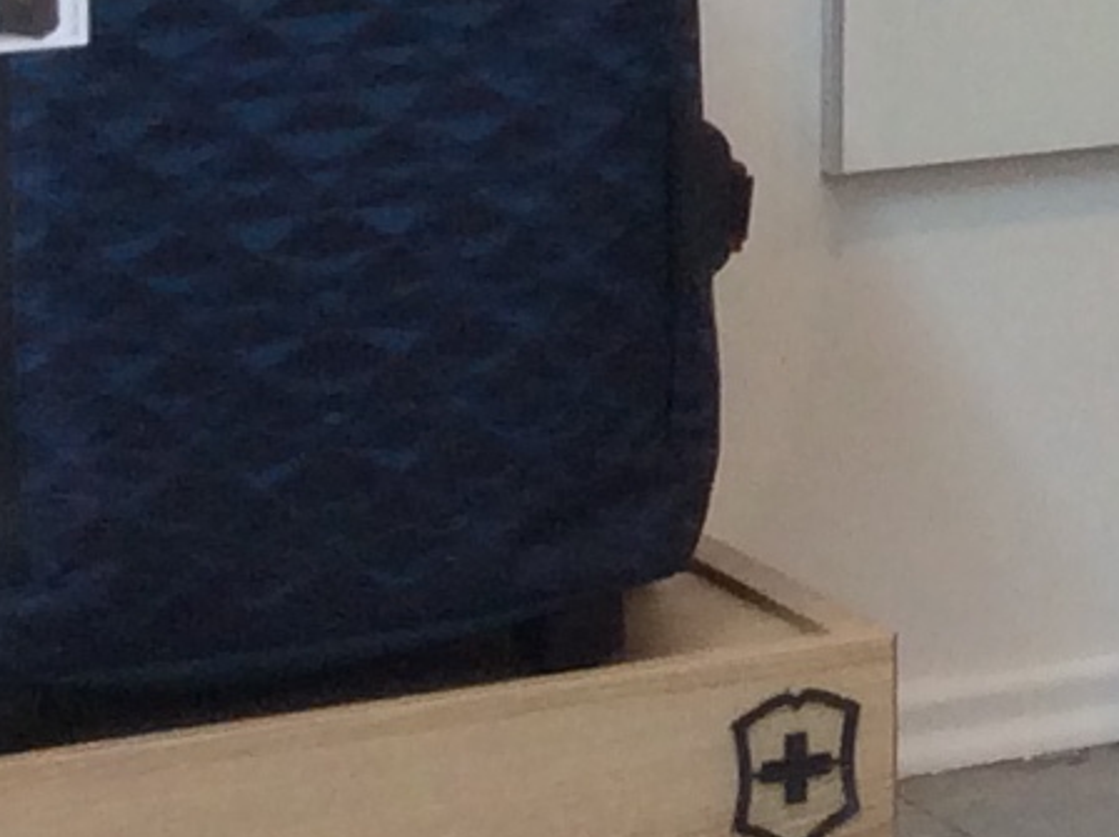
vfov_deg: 7.4
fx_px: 5974
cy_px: -1287
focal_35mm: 185
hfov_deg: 9.5
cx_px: 2708
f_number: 2.4
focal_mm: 3.3
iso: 40
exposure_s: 1/25
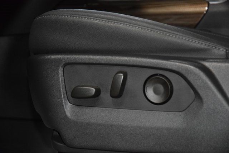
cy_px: 76
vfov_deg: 13.0
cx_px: 114
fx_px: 668
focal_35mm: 105
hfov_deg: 19.5
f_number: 4.5
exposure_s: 1/125
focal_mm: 70
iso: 3200
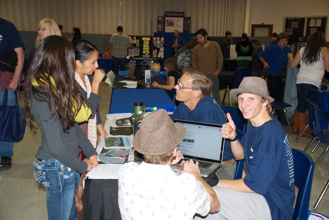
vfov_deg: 32.0
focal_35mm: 42
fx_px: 384
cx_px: 164
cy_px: 110
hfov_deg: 46.3
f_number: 4
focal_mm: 28
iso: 280
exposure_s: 1/60
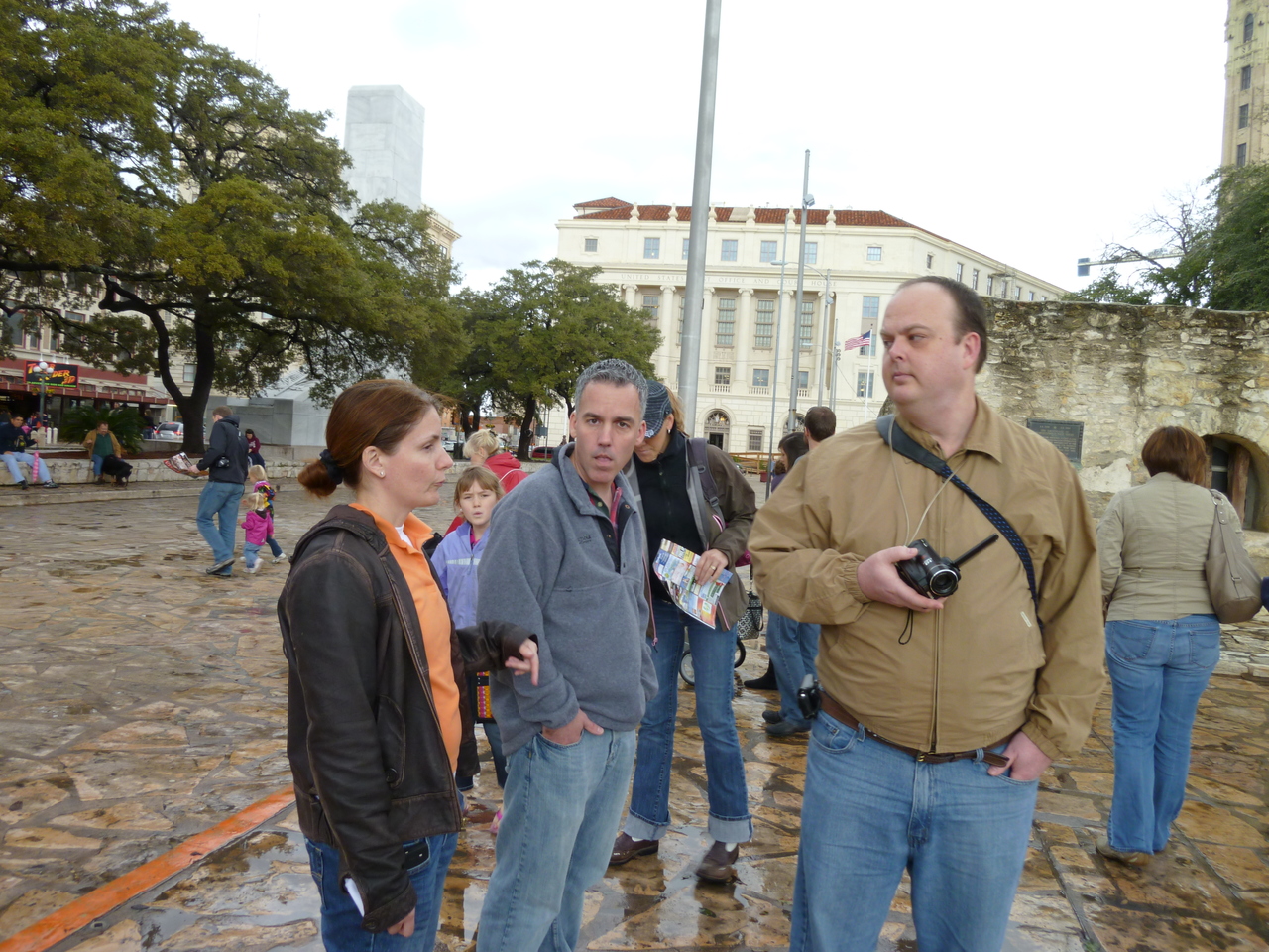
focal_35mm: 25
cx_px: 634
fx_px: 916
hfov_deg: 69.4
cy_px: 476
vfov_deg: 54.9
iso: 80
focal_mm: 4.5
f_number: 3.3
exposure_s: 1/60
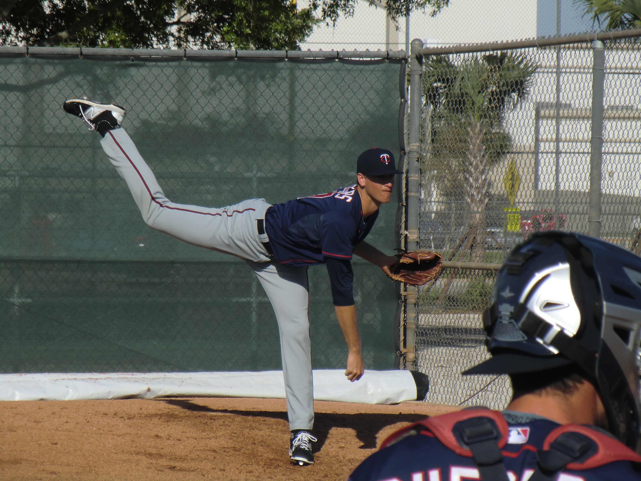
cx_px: 320
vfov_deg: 6.2
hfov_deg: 8.2
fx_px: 4444
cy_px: 240
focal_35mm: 240
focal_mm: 43
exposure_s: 1/640
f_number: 5.7
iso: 64
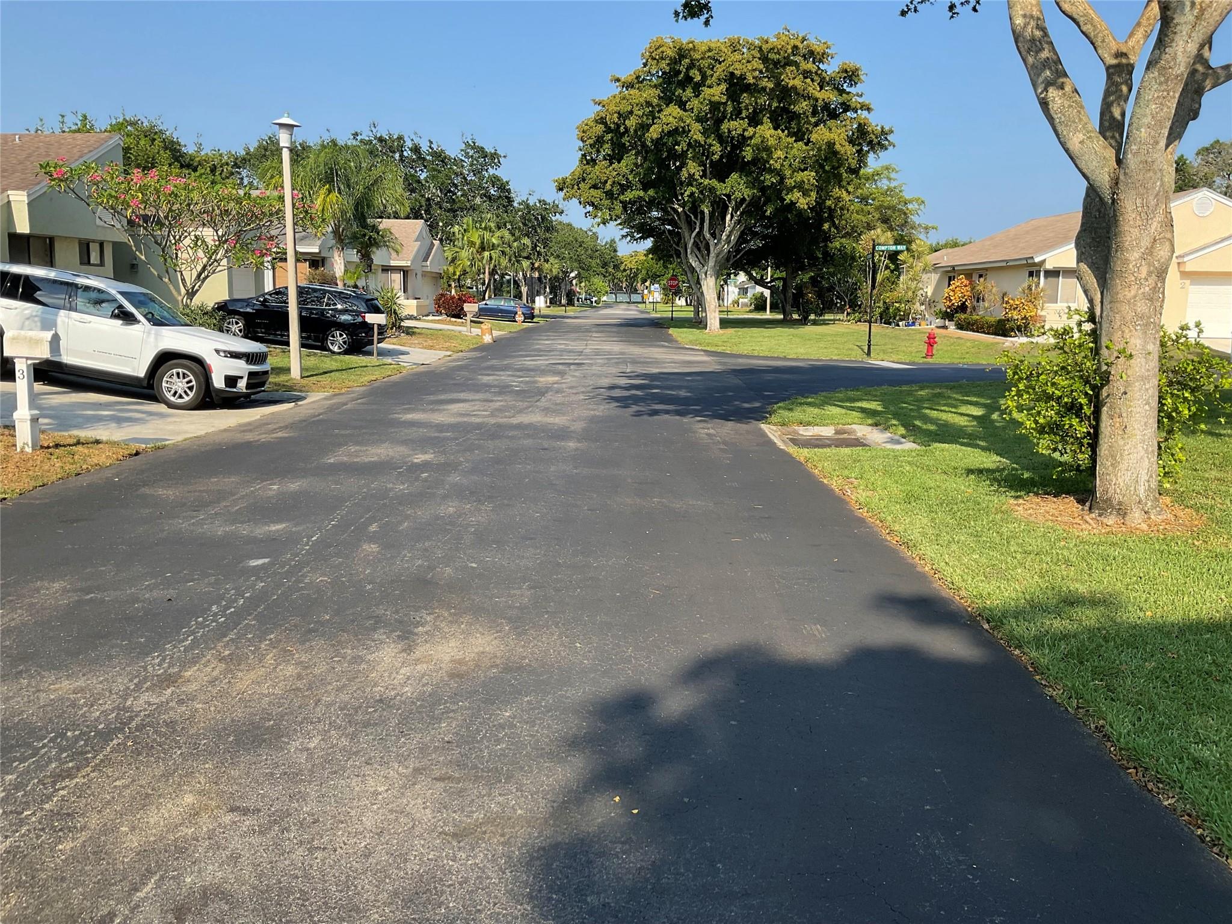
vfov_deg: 48.2
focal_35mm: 29
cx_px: 616
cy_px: 462
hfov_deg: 61.7
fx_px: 1032
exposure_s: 1/1076
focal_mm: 3
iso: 16
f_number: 1.8
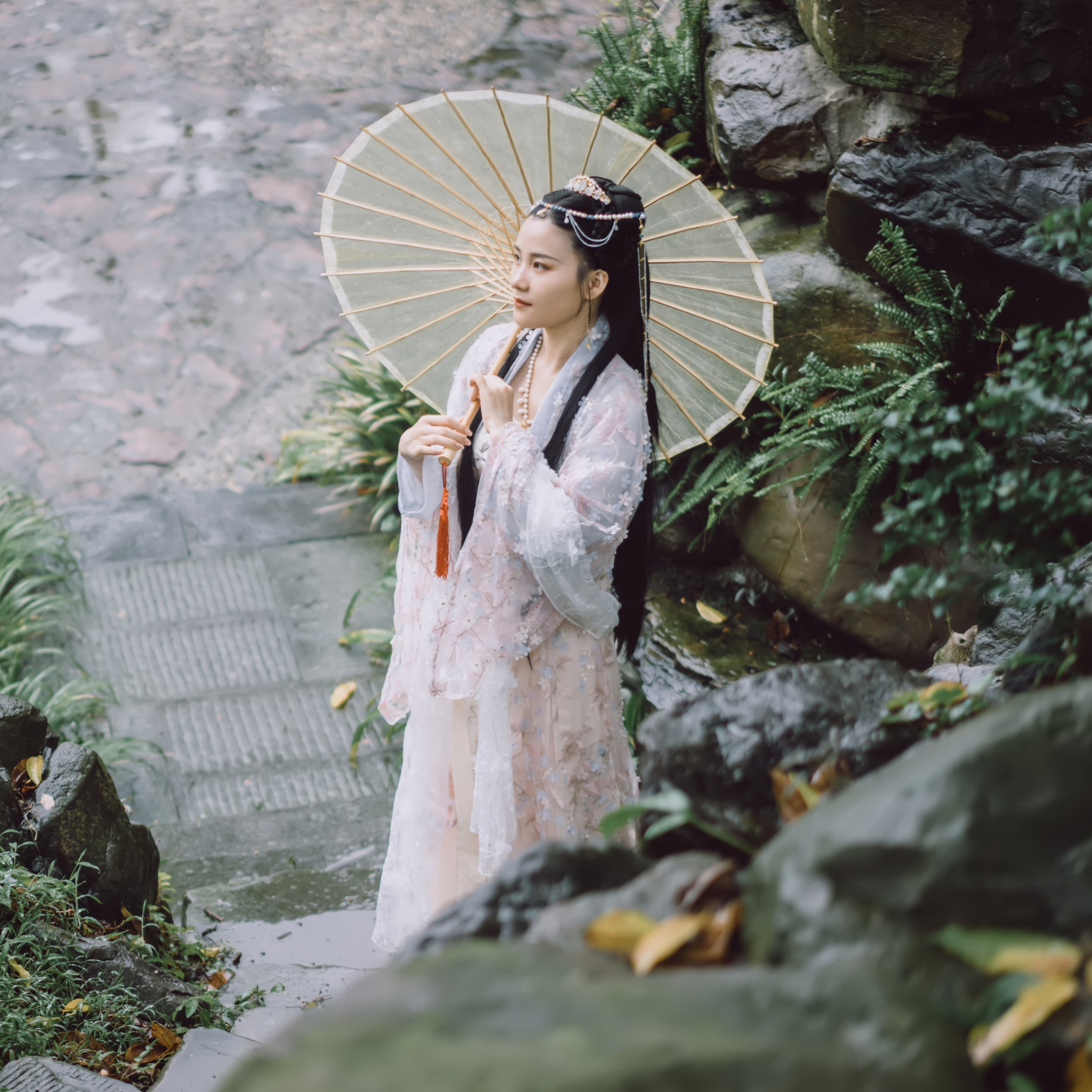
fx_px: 2998
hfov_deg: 20.5
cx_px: 252
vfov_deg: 20.6
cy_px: 546
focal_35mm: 84
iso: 100
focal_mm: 55
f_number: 1.8
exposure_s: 1/500
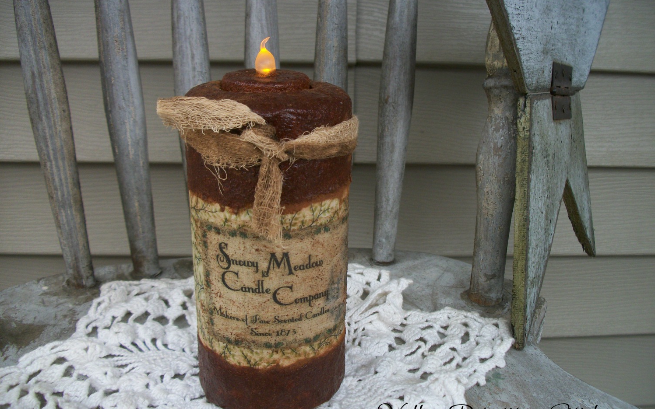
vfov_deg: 37.3
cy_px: 207
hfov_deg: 56.7
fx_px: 607
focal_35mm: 34
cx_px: 328
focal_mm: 5.7
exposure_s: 1/80
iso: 80
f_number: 2.9
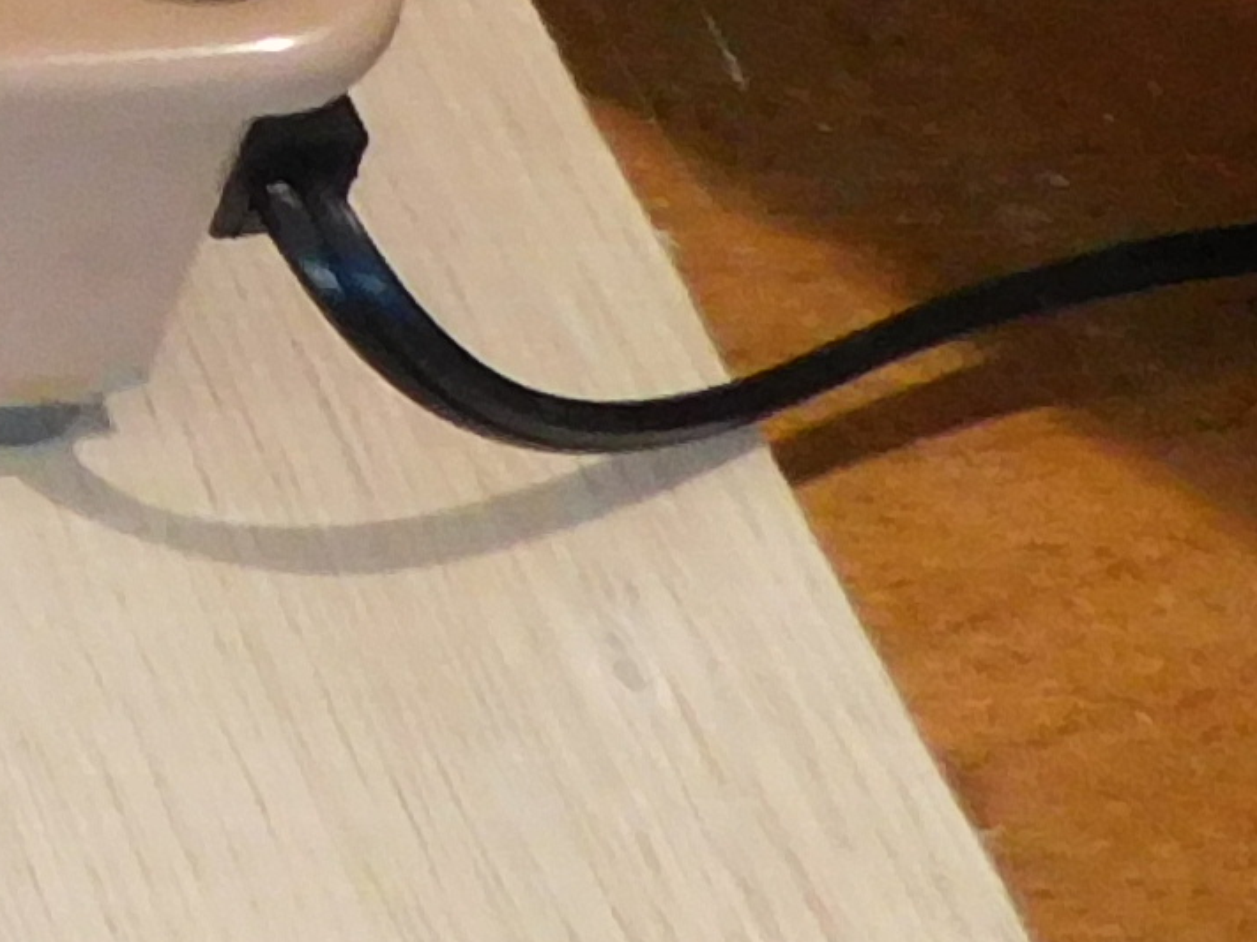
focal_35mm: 149
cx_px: -2003
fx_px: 5410
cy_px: -963
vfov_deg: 9.3
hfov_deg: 10.8
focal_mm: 4
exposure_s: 1/20
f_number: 3
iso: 400
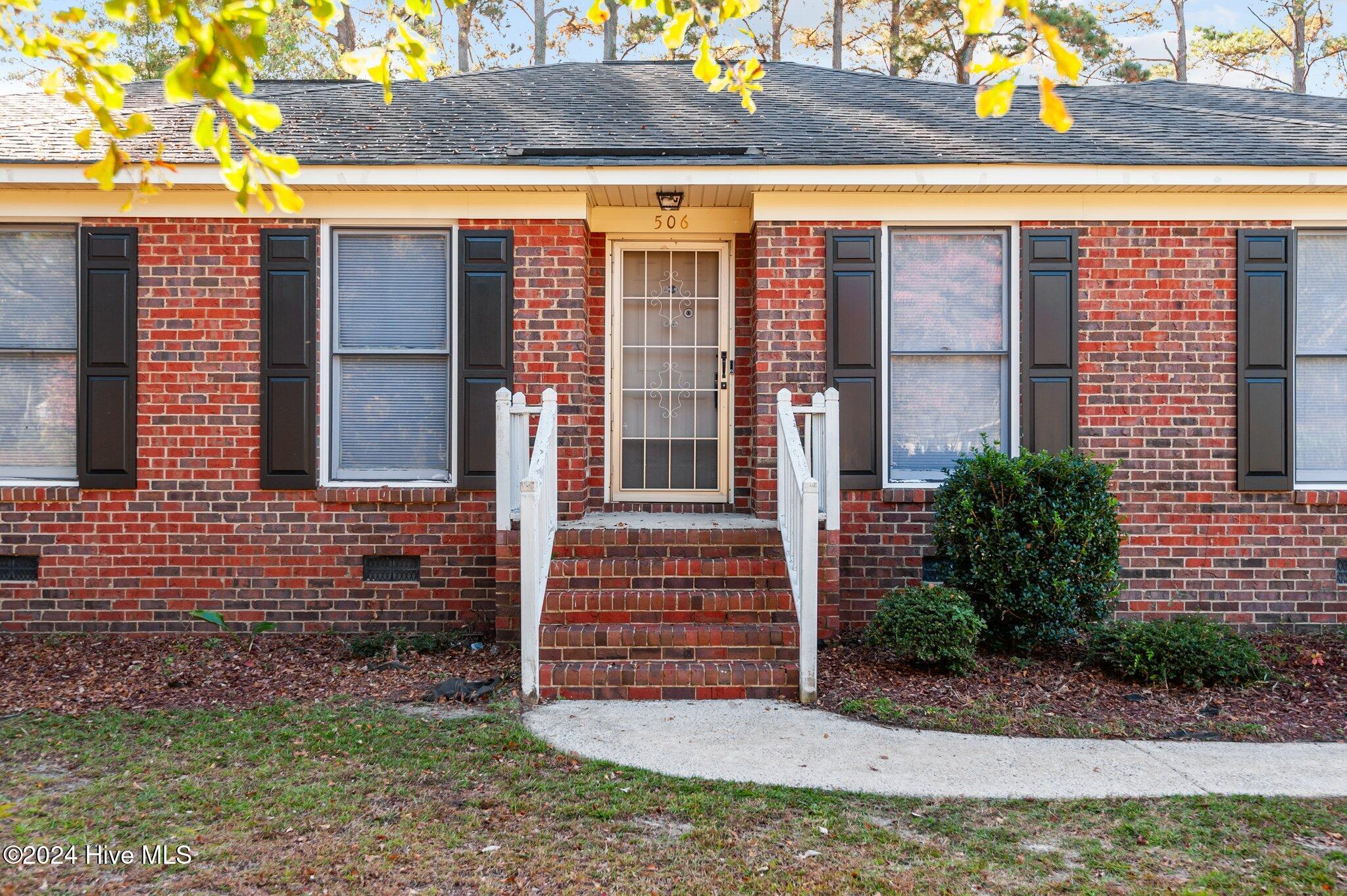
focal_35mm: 35
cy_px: 448
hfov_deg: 54.5
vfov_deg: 37.8
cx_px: 674
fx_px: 1308
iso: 400
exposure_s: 1/125
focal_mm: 35
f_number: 5.6
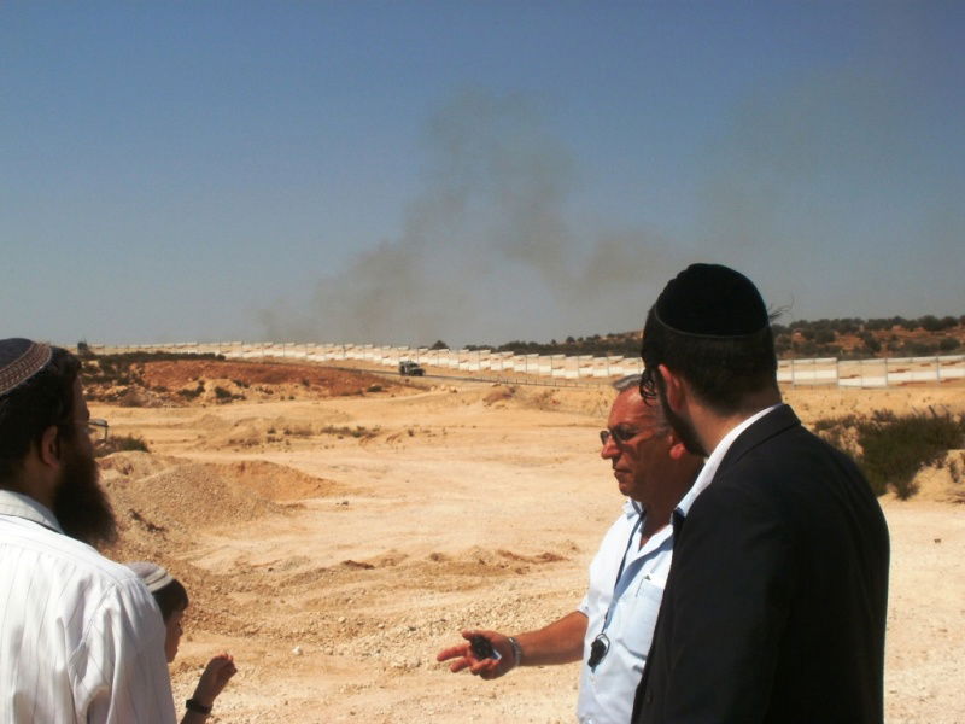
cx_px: 482
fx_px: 1227
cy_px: 362
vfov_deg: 32.9
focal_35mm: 44
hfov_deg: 42.9
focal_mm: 7.7
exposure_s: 1/1000
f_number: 6.3
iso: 100
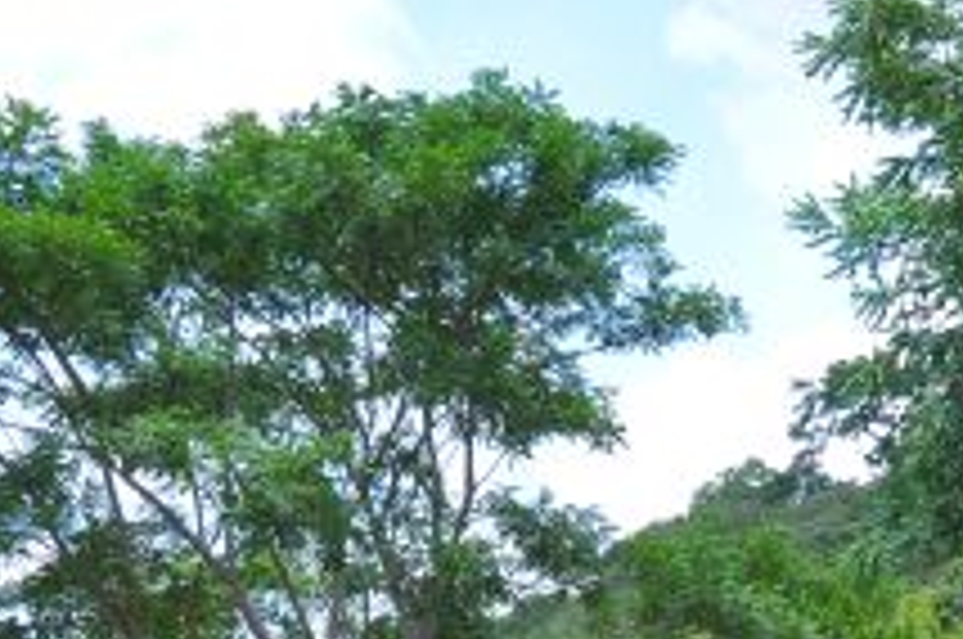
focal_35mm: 88
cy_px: 824
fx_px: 2361
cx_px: 724
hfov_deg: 22.8
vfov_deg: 14.8
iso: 250
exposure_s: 1/100
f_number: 14
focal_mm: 21
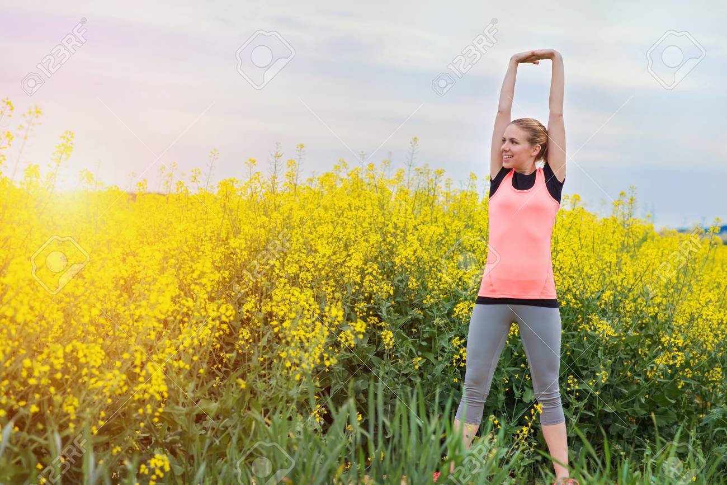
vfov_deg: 16.1
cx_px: 364
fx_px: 1717
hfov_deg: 23.9
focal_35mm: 85
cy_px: 242
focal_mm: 85
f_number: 3.5
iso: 400
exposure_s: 1/400
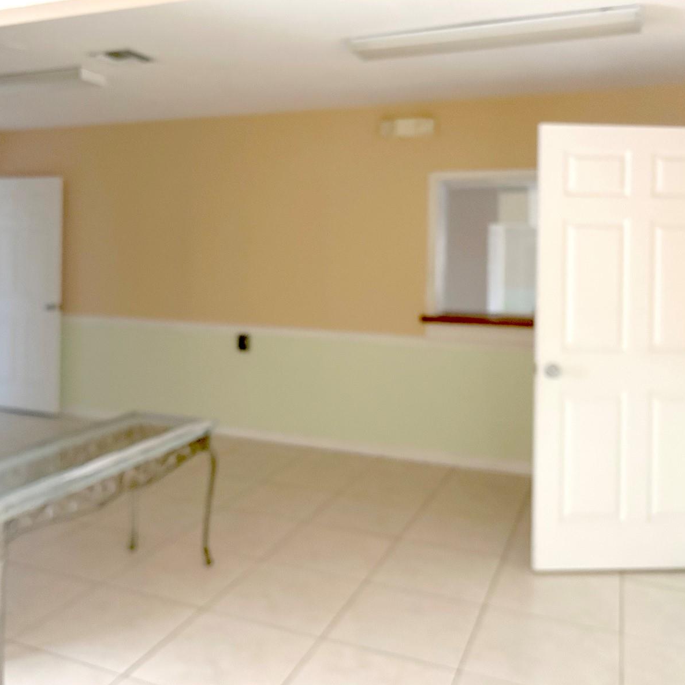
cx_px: 294
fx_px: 694
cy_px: 342
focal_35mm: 31
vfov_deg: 52.5
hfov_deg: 52.4
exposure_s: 1/55
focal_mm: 5.7
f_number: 1.5
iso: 500
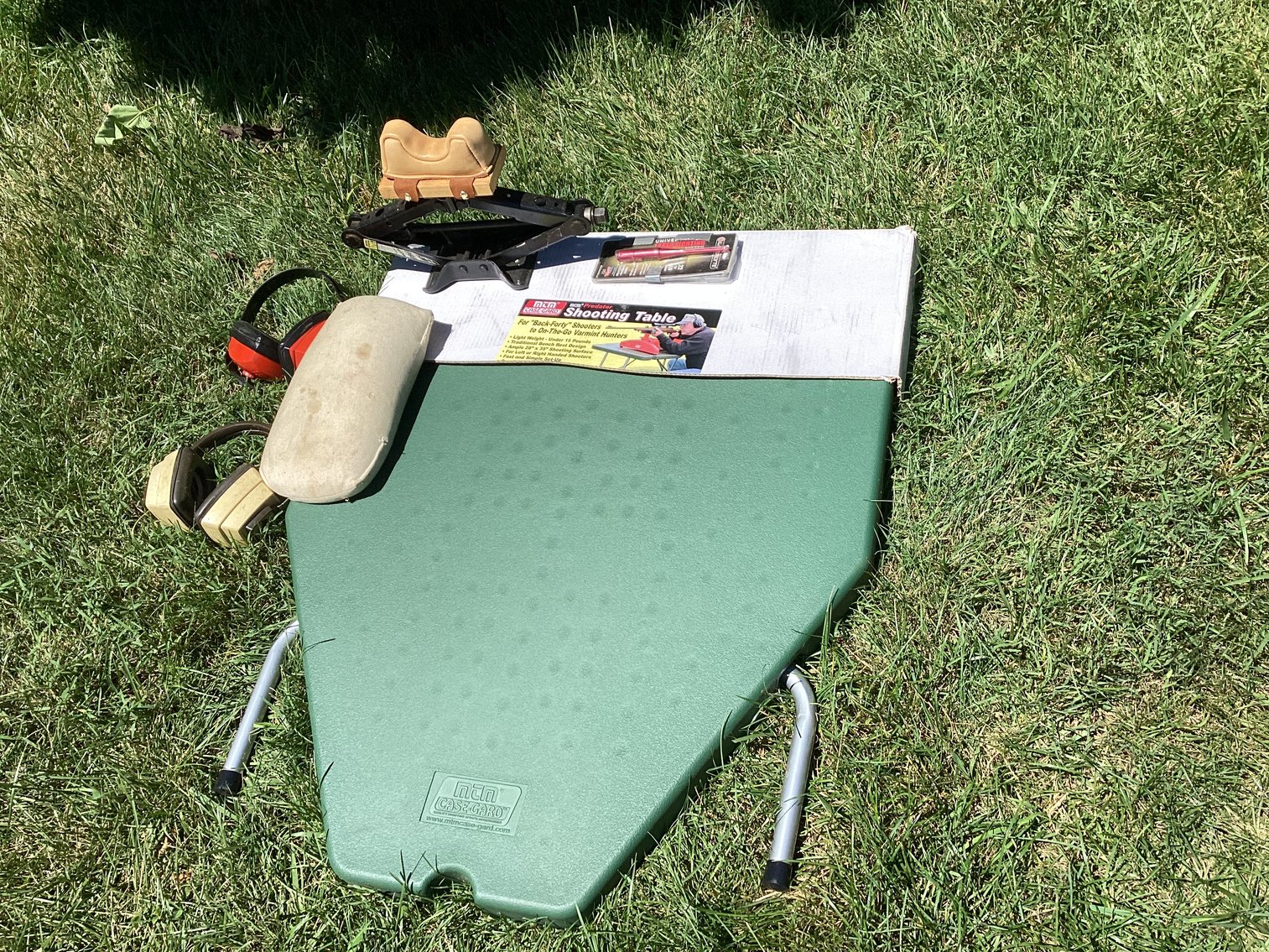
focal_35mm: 31
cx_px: 634
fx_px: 1137
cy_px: 476
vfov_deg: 45.4
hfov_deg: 58.3
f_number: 2.4
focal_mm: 3.3
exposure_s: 1/1508
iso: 25
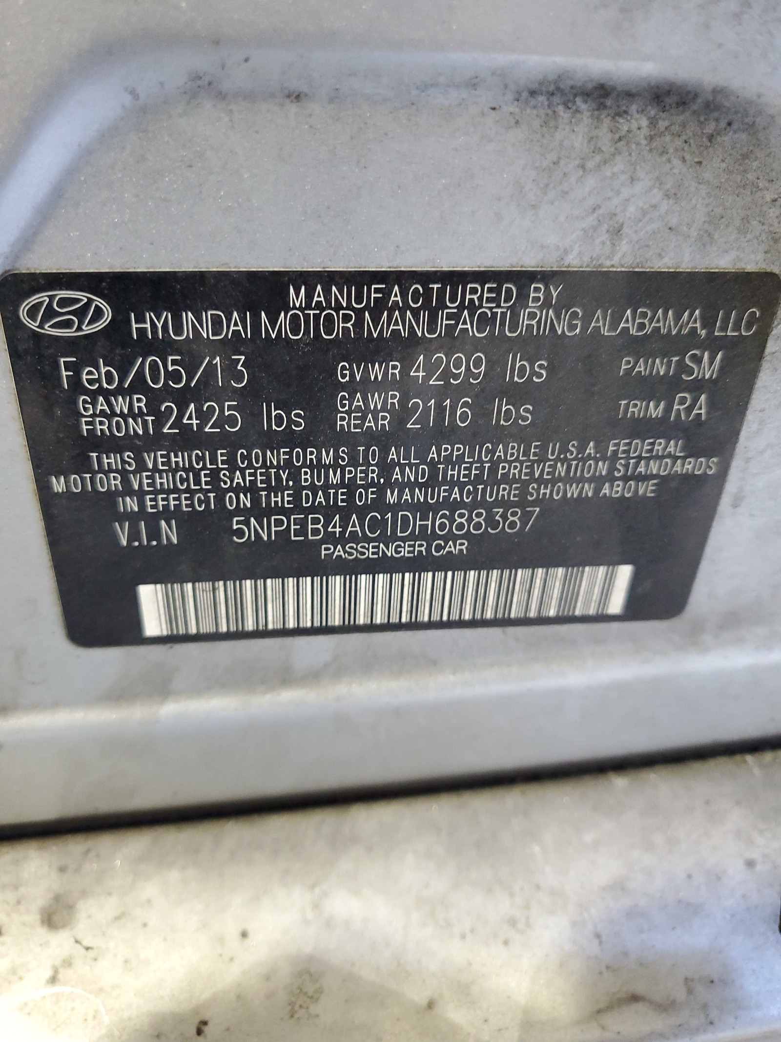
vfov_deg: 67.3
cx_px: 390
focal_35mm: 26
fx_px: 782
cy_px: 521
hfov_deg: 53.1
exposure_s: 1/60.2
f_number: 1.5
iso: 282
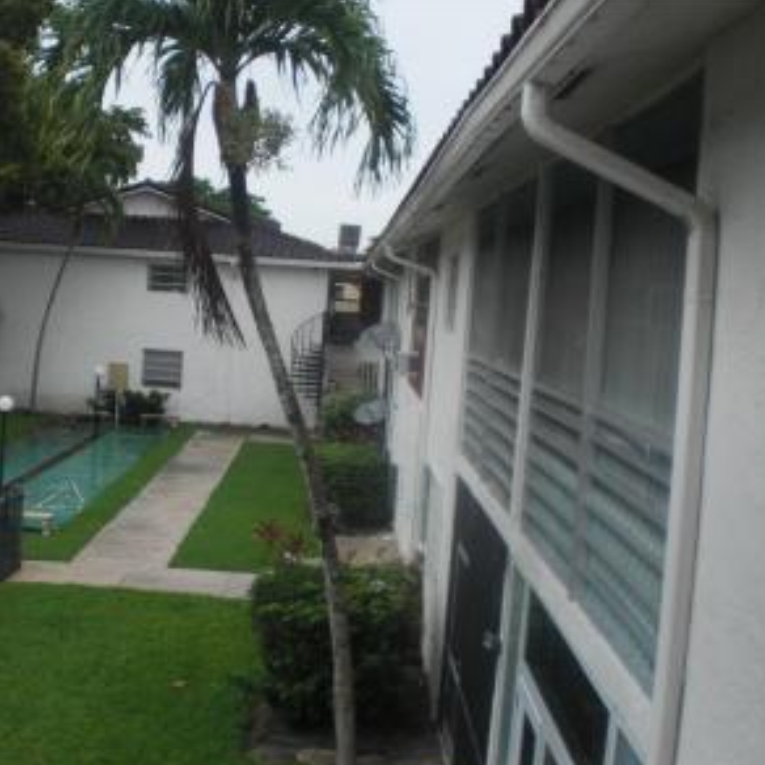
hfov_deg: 36.5
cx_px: 272
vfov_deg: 36.8
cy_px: 388
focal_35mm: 46
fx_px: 1150
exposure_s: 1/80
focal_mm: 6.3
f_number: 3.1
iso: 100
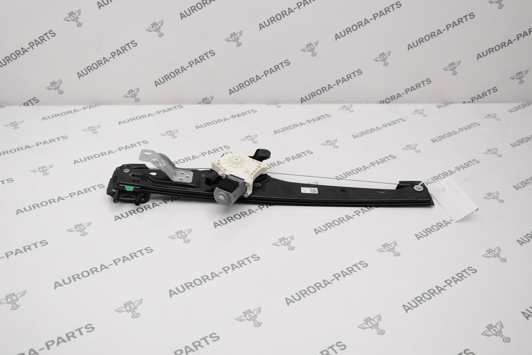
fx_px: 562
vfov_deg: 35.1
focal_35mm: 38
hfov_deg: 50.7
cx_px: 266
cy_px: 178
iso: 100
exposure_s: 1/100
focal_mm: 25
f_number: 4
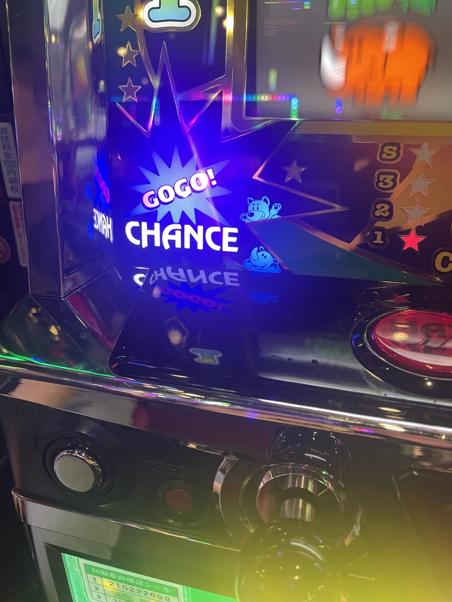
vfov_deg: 67.3
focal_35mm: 26
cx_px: 226
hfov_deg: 53.1
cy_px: 301
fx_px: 453
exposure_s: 1/56
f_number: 1.6
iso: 250
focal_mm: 4.2
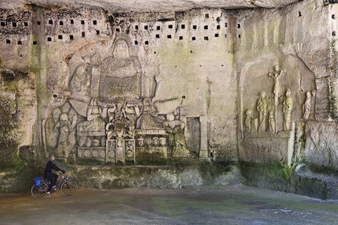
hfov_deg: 38.2
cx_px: 169
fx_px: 488
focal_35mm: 52
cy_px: 112
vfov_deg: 25.9
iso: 1600
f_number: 6.3
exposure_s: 1/60
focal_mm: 52
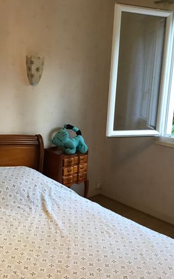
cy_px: 140
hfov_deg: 31.9
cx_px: 75
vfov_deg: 49.3
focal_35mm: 40
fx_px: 304
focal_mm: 3.99
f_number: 1.8
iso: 40
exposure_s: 1/17
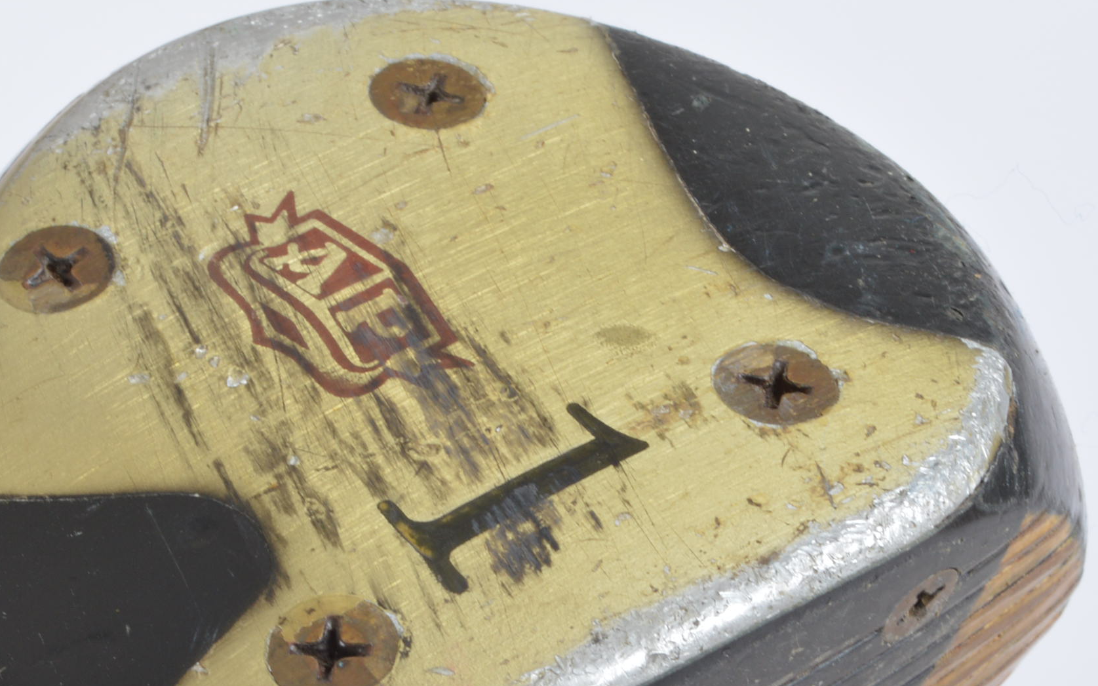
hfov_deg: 13.8
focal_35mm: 151
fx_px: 4516
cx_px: 343
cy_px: 563
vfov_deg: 8.7
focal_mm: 55
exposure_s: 1/100
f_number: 22
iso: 200
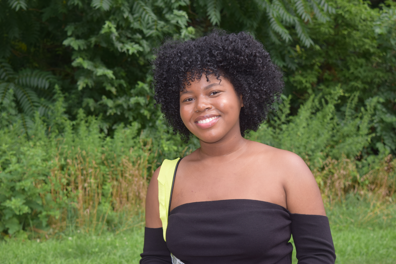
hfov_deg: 29.9
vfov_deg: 20.2
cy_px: 132
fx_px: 742
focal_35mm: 68
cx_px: 198
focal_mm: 45
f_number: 6.3
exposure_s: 1/160
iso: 100
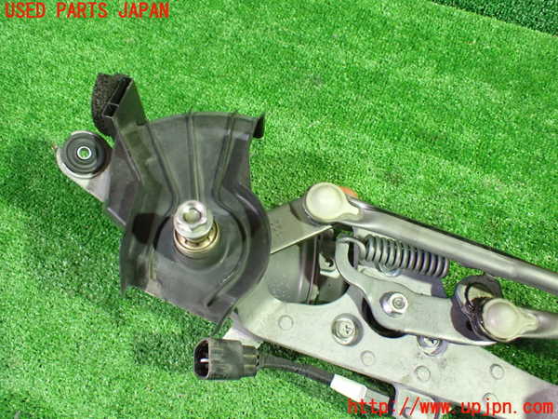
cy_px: 210
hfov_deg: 60.0
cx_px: 279
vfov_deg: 46.8
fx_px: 484
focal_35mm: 30
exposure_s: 1/30
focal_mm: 5.4
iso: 800
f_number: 2.3
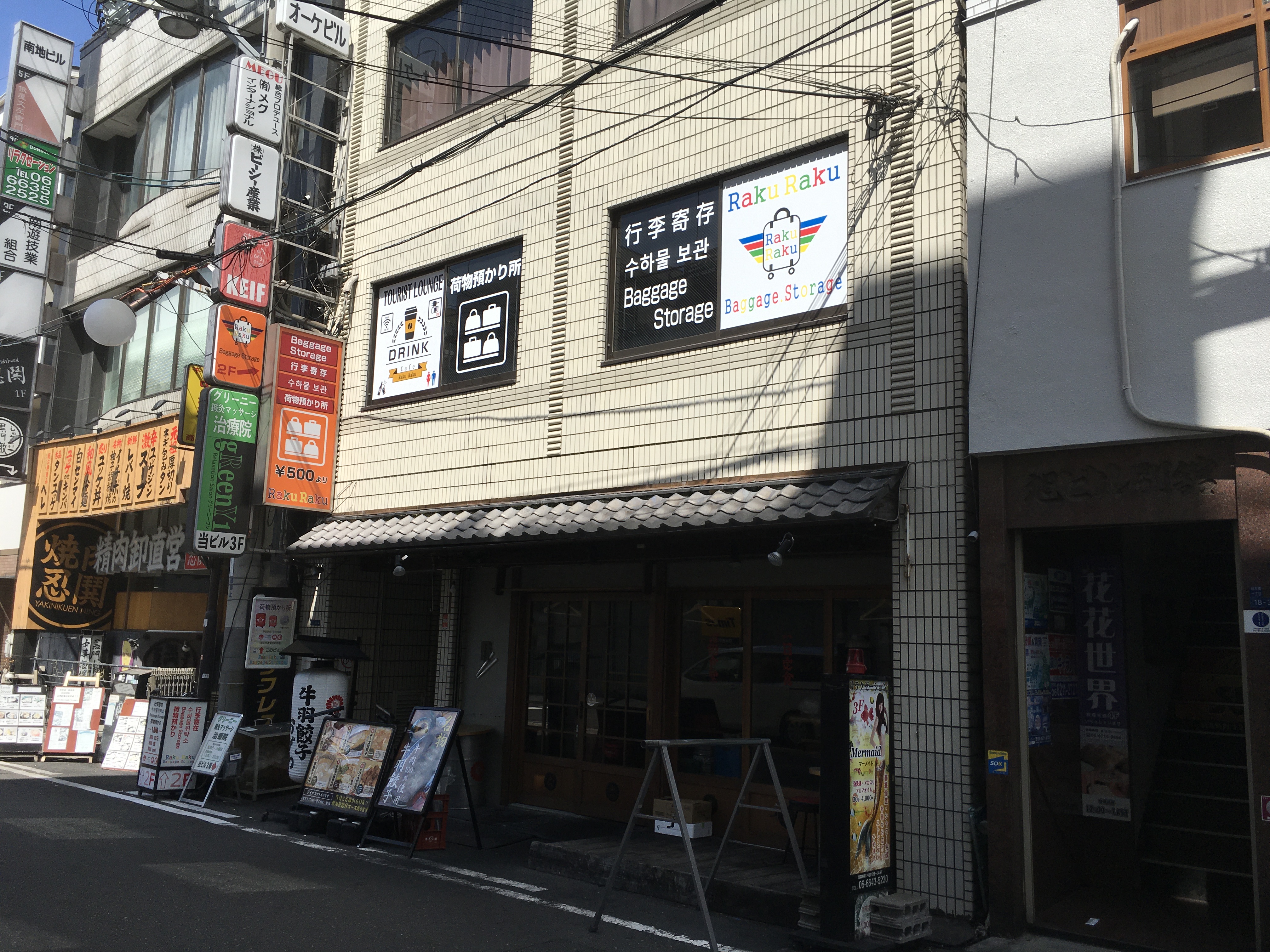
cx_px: 635
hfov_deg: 61.7
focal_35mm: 29
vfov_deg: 48.2
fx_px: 1064
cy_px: 476
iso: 25
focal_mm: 4.15
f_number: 2.2
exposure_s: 1/1972
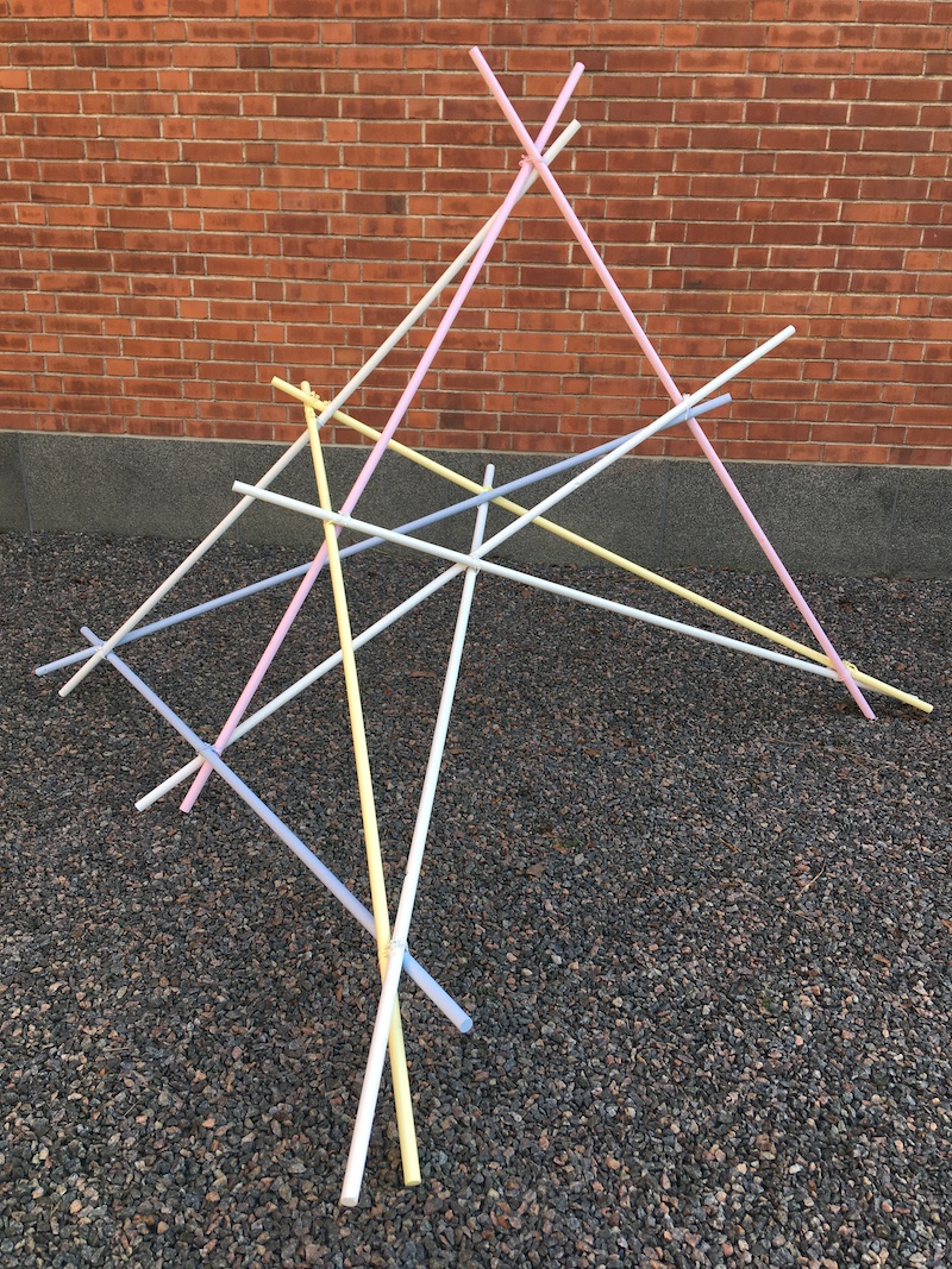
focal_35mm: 29
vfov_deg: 61.7
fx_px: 1064
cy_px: 634
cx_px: 476
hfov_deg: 48.2
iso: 25
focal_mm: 4.15
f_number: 2.2
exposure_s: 1/118
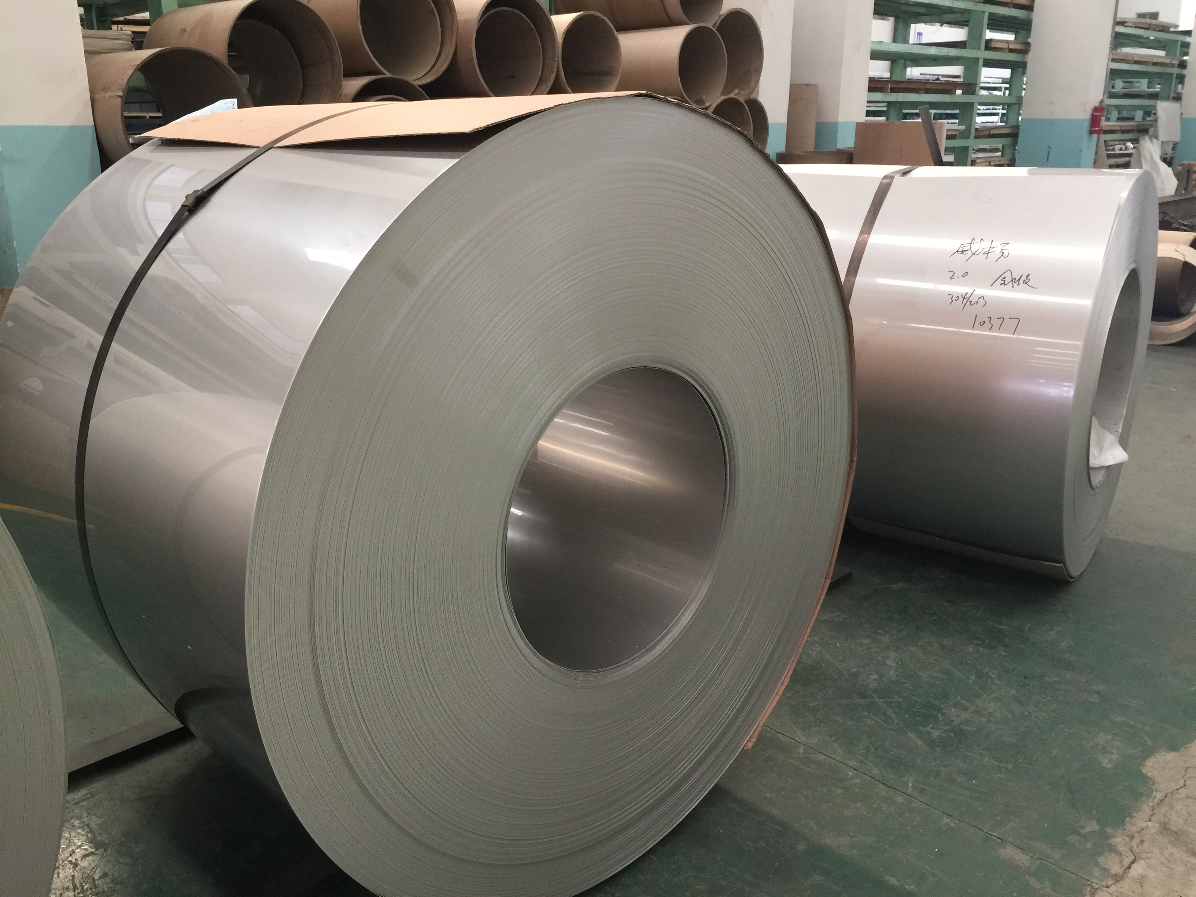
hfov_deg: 61.7
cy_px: 448
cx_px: 598
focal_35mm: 29
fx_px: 1002
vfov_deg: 48.2
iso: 80
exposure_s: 1/33
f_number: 2.2
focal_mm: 4.15
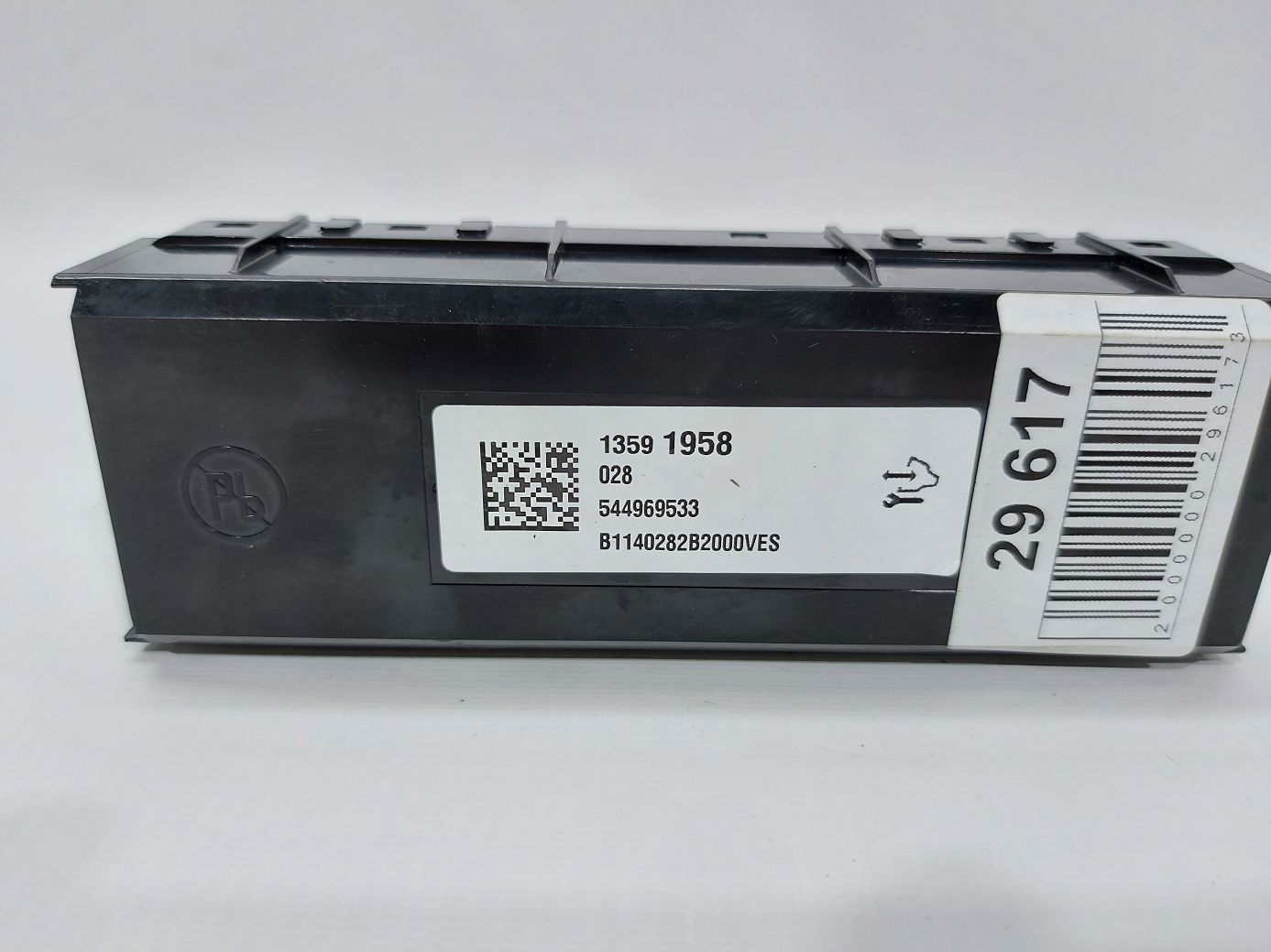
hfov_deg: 71.6
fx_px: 881
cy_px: 476
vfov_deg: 56.8
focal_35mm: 24
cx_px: 636
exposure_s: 1/50
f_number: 1.8
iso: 64
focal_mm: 5.23
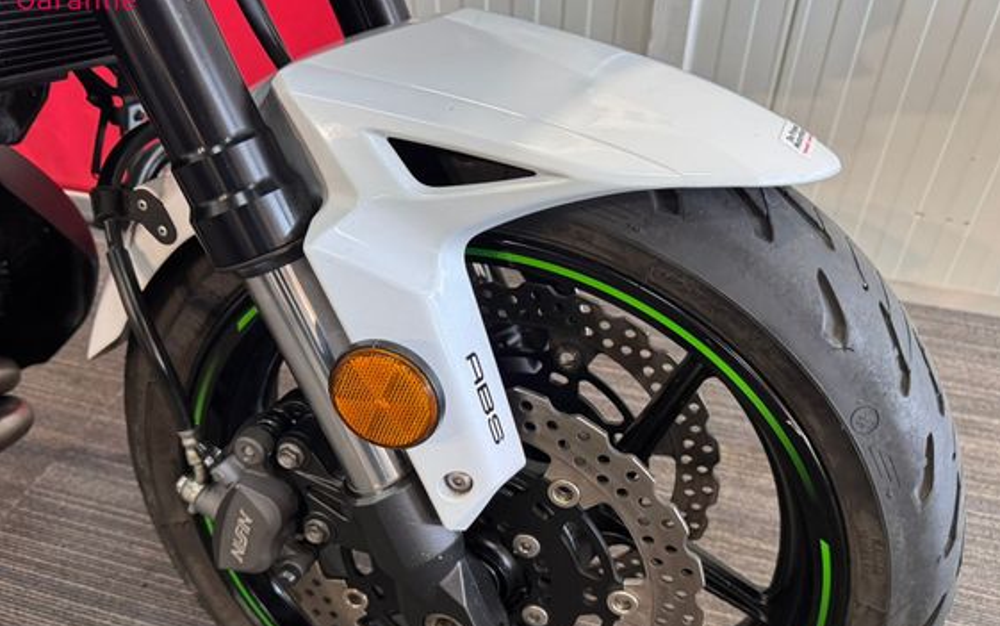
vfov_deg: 43.0
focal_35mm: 29
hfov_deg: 64.6
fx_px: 791
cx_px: 512
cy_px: 367
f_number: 1.78
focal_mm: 6.76
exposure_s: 1/50
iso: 320
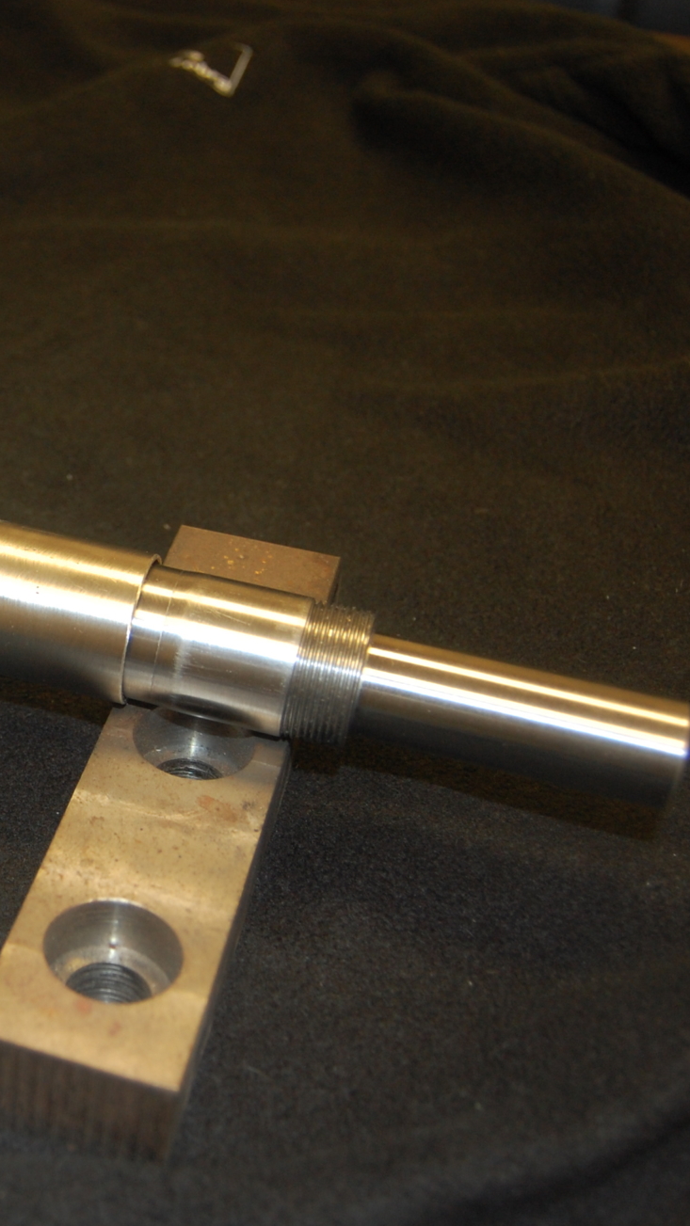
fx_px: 1724
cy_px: 614
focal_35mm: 53
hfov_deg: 21.1
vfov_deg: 39.2
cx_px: -136
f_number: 3.8
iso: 400
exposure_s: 1/60
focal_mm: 22
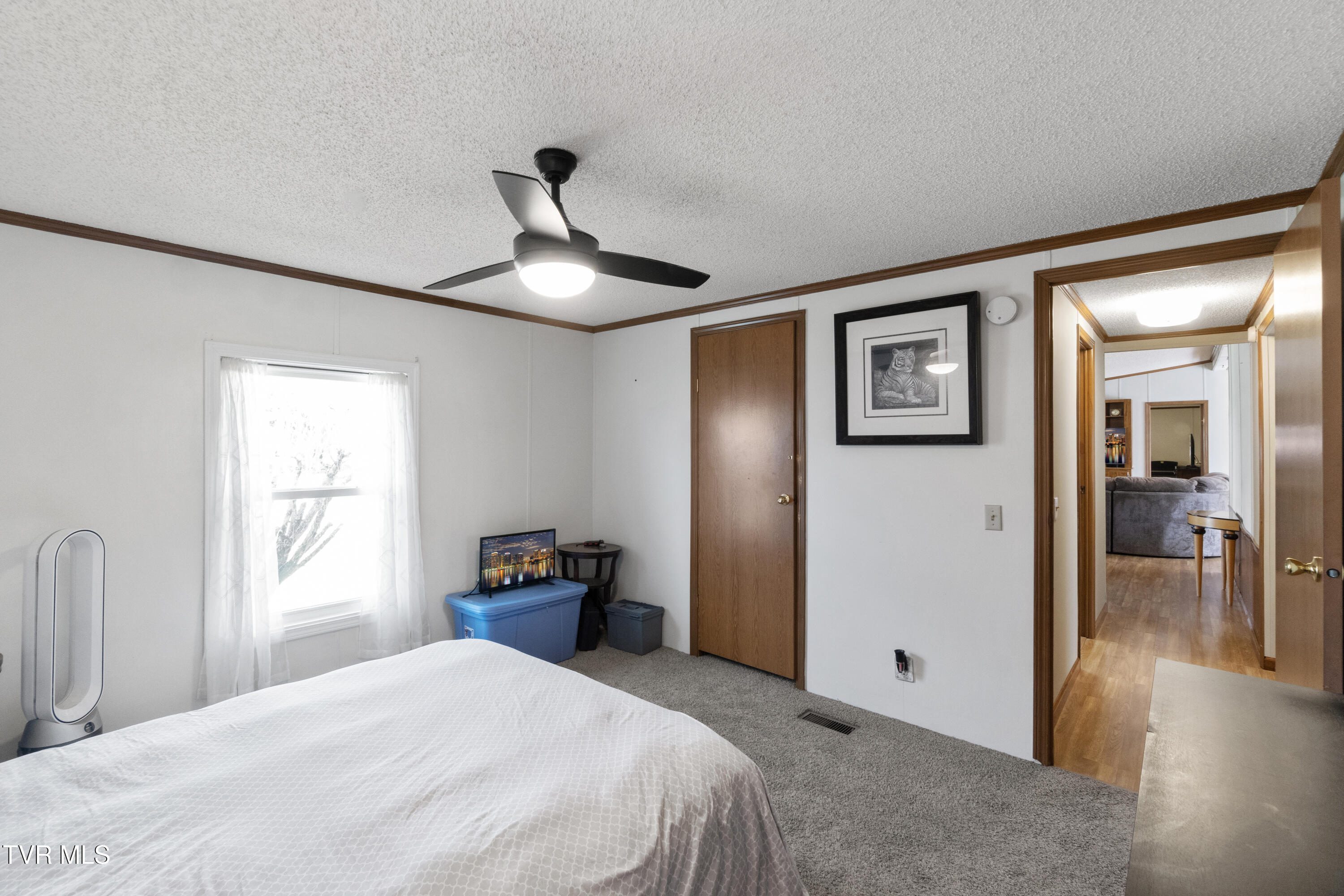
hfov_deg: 100.4
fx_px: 560
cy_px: 448
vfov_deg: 77.3
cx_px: 672
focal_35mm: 15
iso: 800
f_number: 9
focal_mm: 10
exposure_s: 1/10
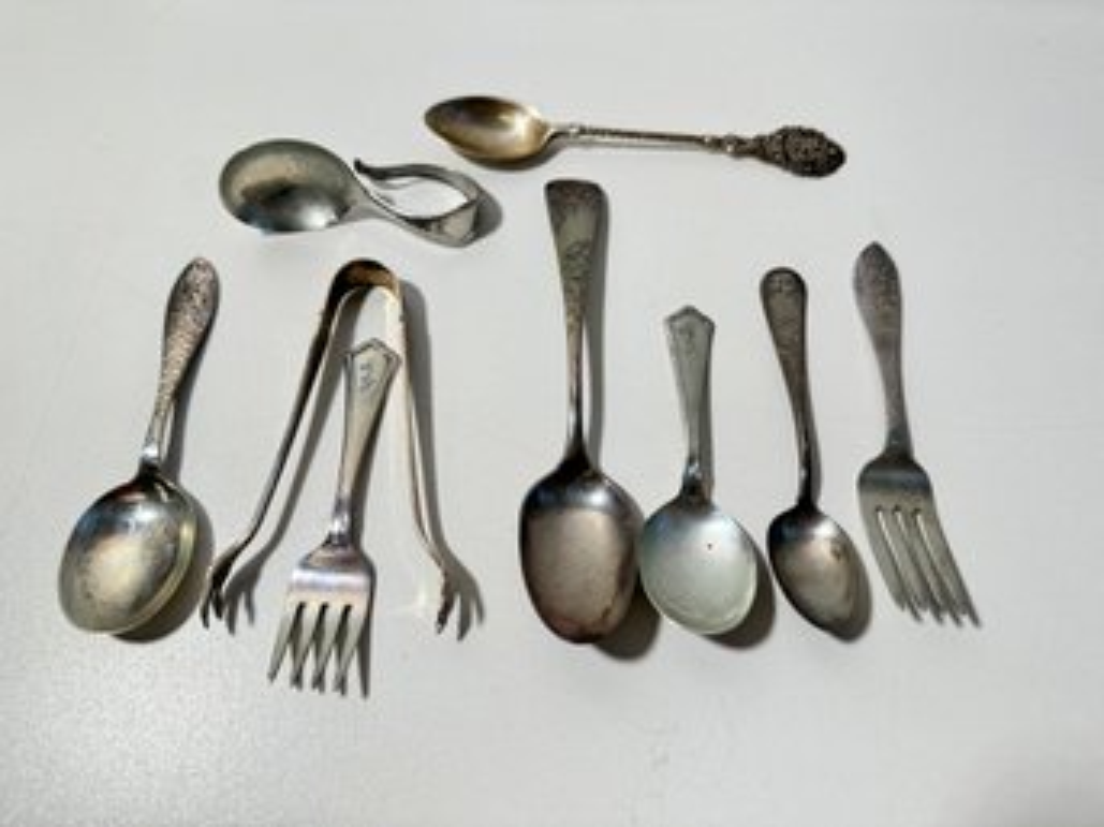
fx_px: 765
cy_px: 414
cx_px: 552
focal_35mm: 24
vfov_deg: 56.8
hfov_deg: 71.6
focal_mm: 6.86
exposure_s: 1/397
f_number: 1.78
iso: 80
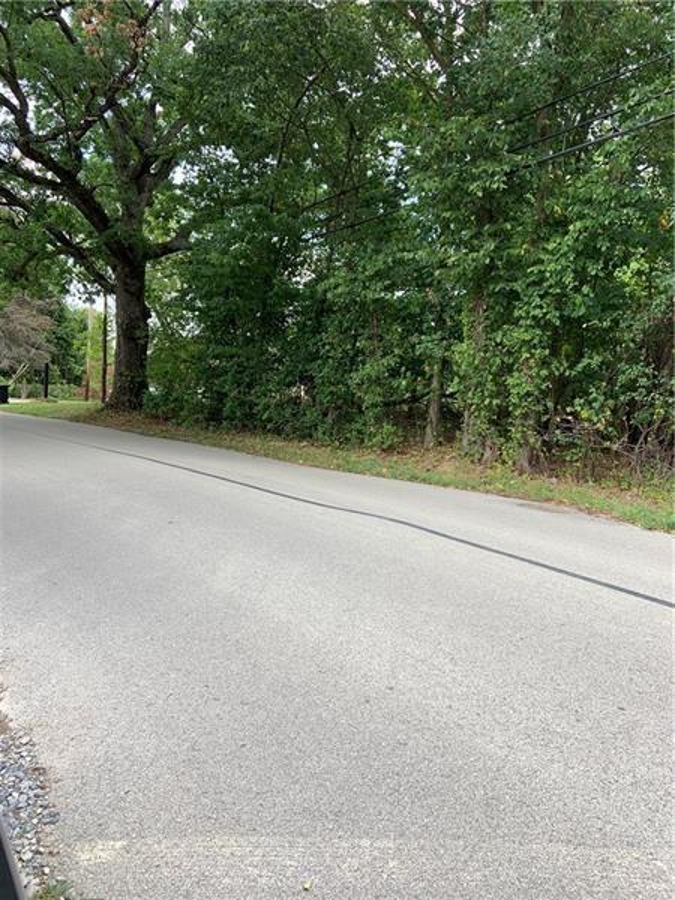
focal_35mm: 26
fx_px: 676
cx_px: 338
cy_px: 450
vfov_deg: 67.3
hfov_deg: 53.1
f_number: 1.8
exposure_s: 1/151
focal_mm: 4.25
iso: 25
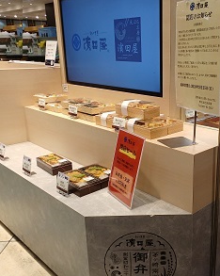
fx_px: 293
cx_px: 173
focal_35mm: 36
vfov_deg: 50.3
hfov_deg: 39.6
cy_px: 140
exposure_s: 1/99.9
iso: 50
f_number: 1.9
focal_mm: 3.58
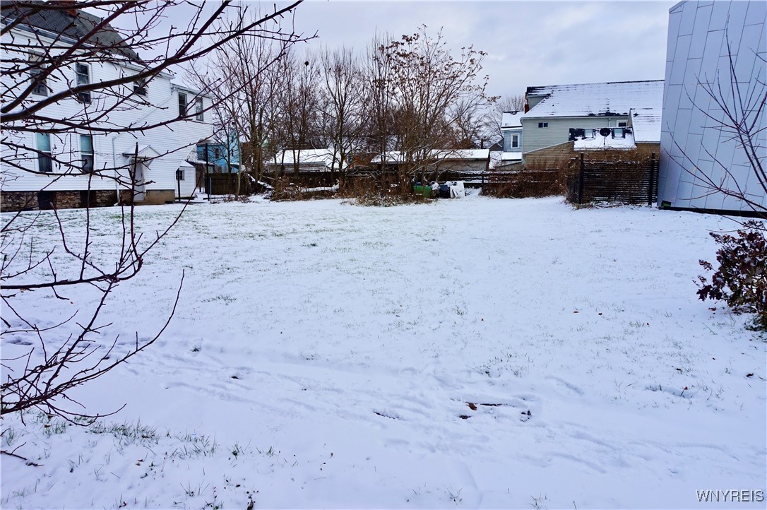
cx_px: 384
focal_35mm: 24
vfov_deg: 53.0
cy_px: 255
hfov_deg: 73.8
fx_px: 511
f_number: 10
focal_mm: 16
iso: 100
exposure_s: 1/80
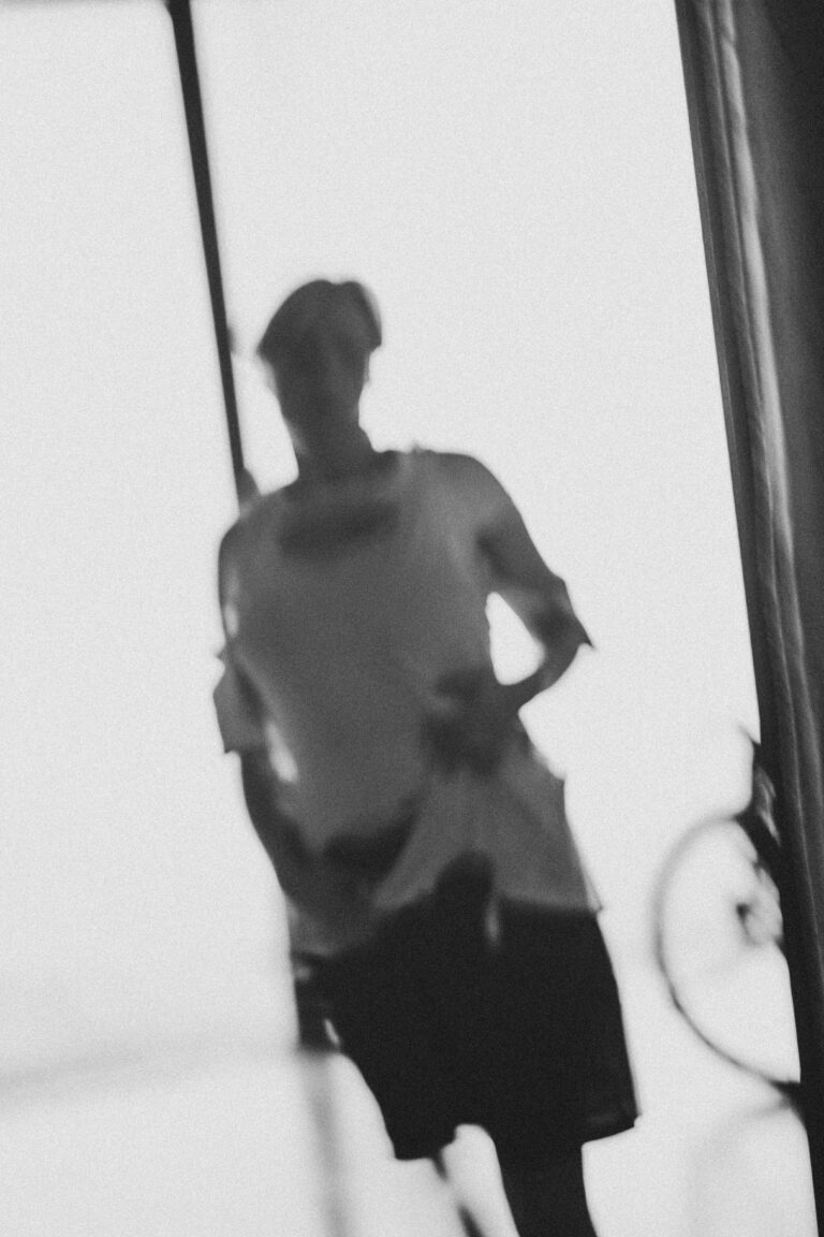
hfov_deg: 16.3
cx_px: 412
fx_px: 2884
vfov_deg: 24.2
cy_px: 618
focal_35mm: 84
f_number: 1.2
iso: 3200
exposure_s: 1/8
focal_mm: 56
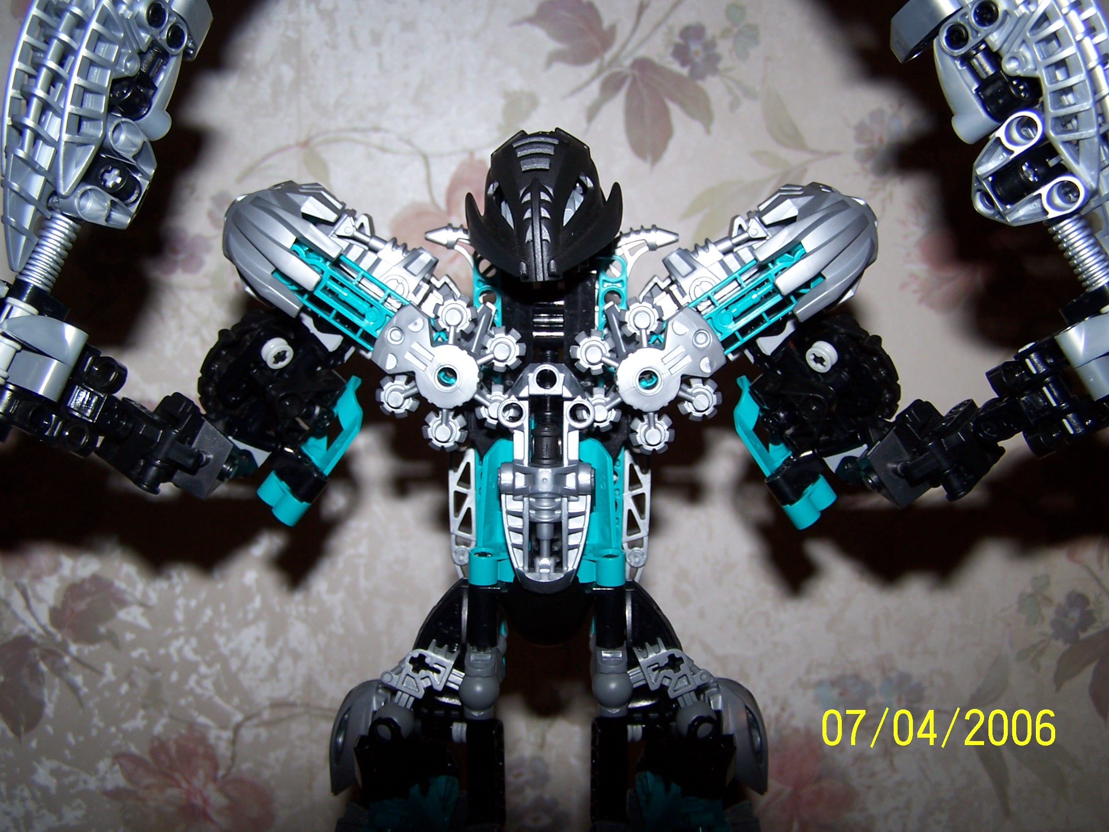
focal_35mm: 39
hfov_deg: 47.9
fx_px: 1250
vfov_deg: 36.8
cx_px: 552
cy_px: 407
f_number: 2.8
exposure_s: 1/60
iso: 80
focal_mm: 6.3
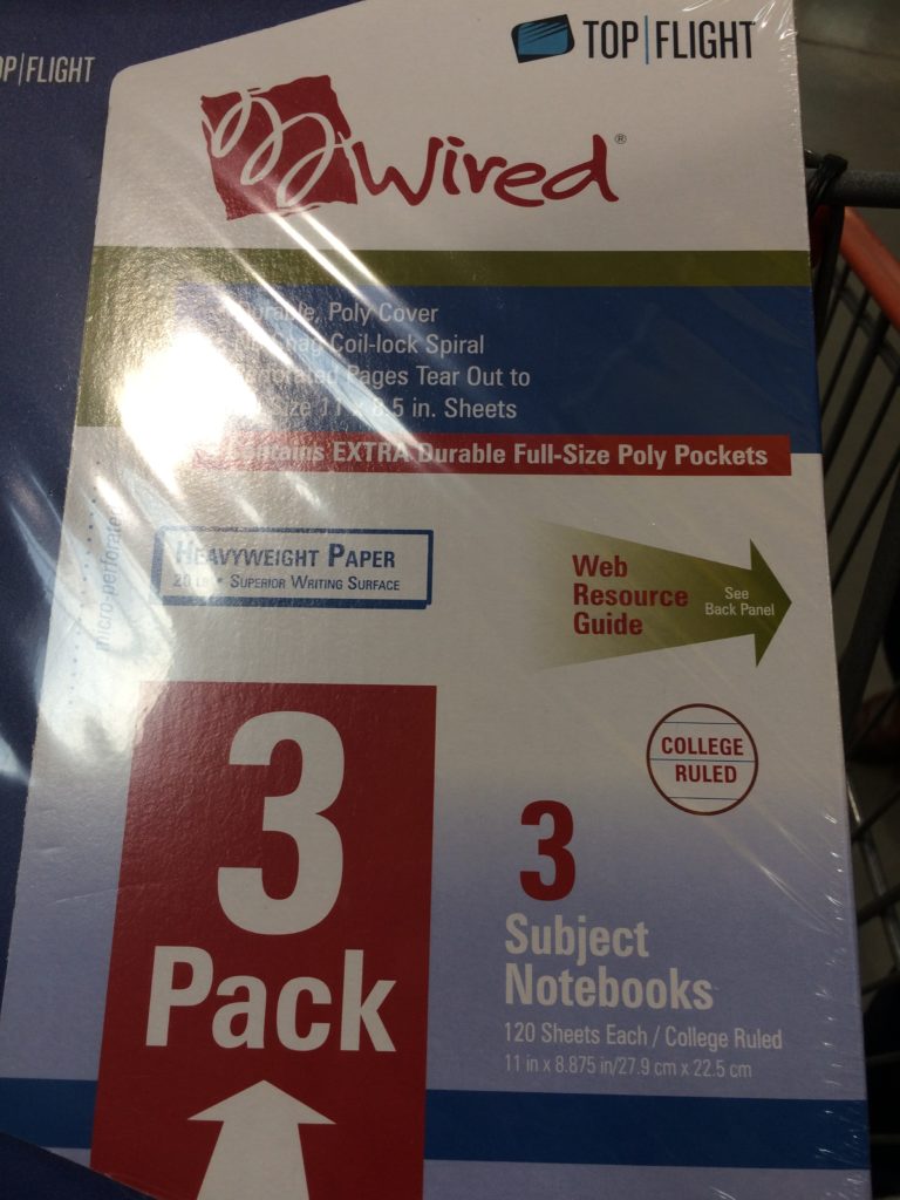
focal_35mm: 29
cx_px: 450
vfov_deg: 61.7
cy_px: 600
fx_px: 1005
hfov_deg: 48.2
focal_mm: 4.15
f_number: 2.2
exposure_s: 1/60
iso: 40
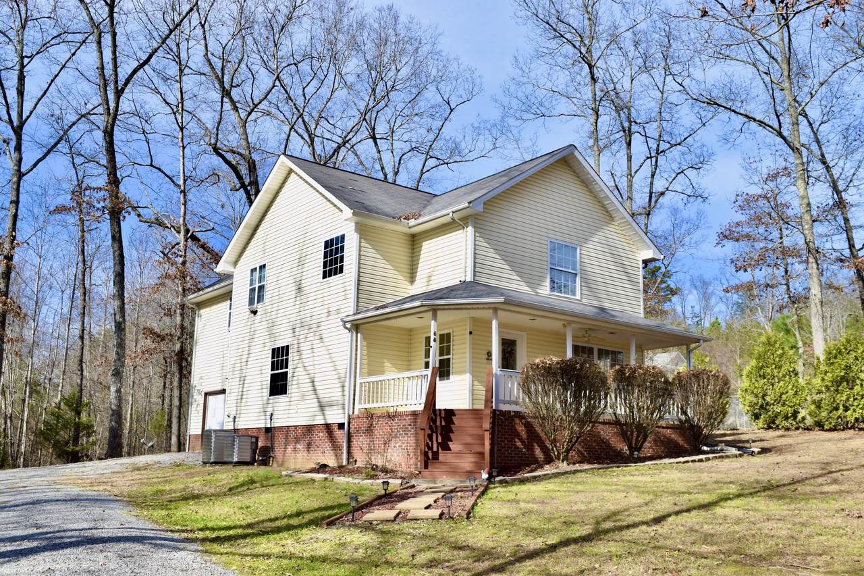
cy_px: 288
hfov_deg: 53.1
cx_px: 432
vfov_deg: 36.9
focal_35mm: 36
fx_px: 864
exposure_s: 1/200
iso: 100
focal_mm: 24
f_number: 7.1
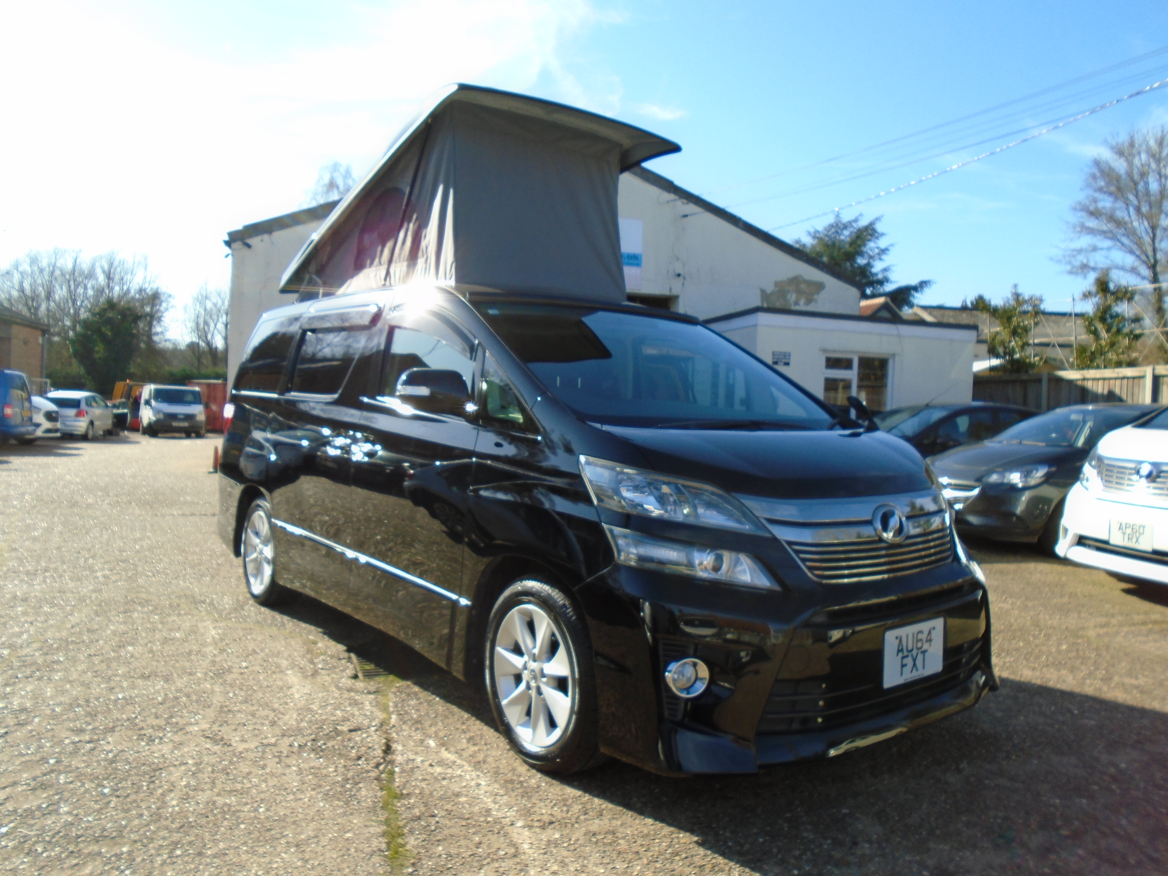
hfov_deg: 67.3
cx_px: 584
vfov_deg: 53.1
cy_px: 438
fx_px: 877
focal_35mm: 26
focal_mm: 4.6
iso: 100
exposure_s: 1/500
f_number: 3.2
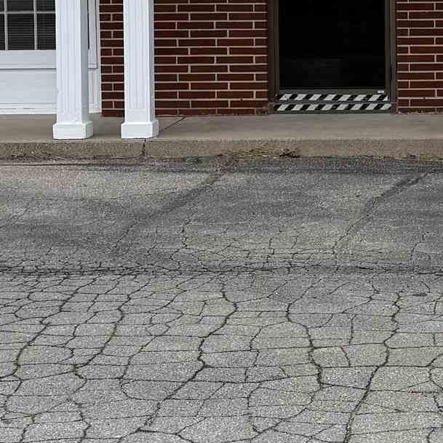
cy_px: 50
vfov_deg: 16.1
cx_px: 477
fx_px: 1549
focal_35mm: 107
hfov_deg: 15.9
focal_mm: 6.76
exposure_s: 1/1174
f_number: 1.78
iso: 80
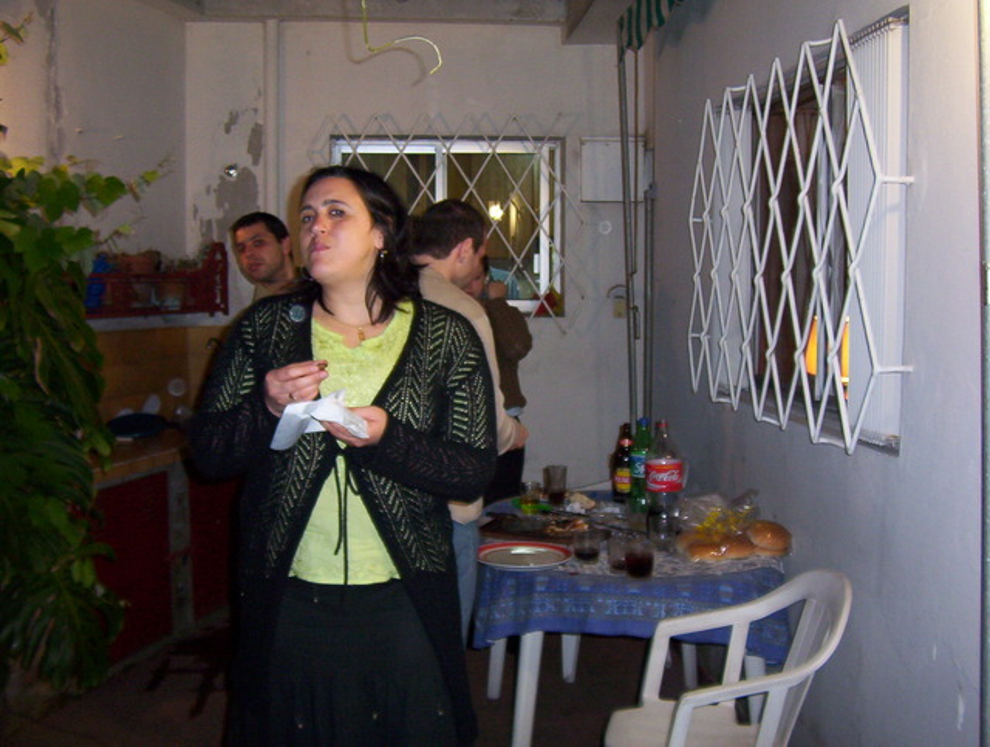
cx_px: 495
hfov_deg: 51.3
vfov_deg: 39.8
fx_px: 1032
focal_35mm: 36
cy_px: 374
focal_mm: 5.54
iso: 140
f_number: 2.76
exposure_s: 1/30
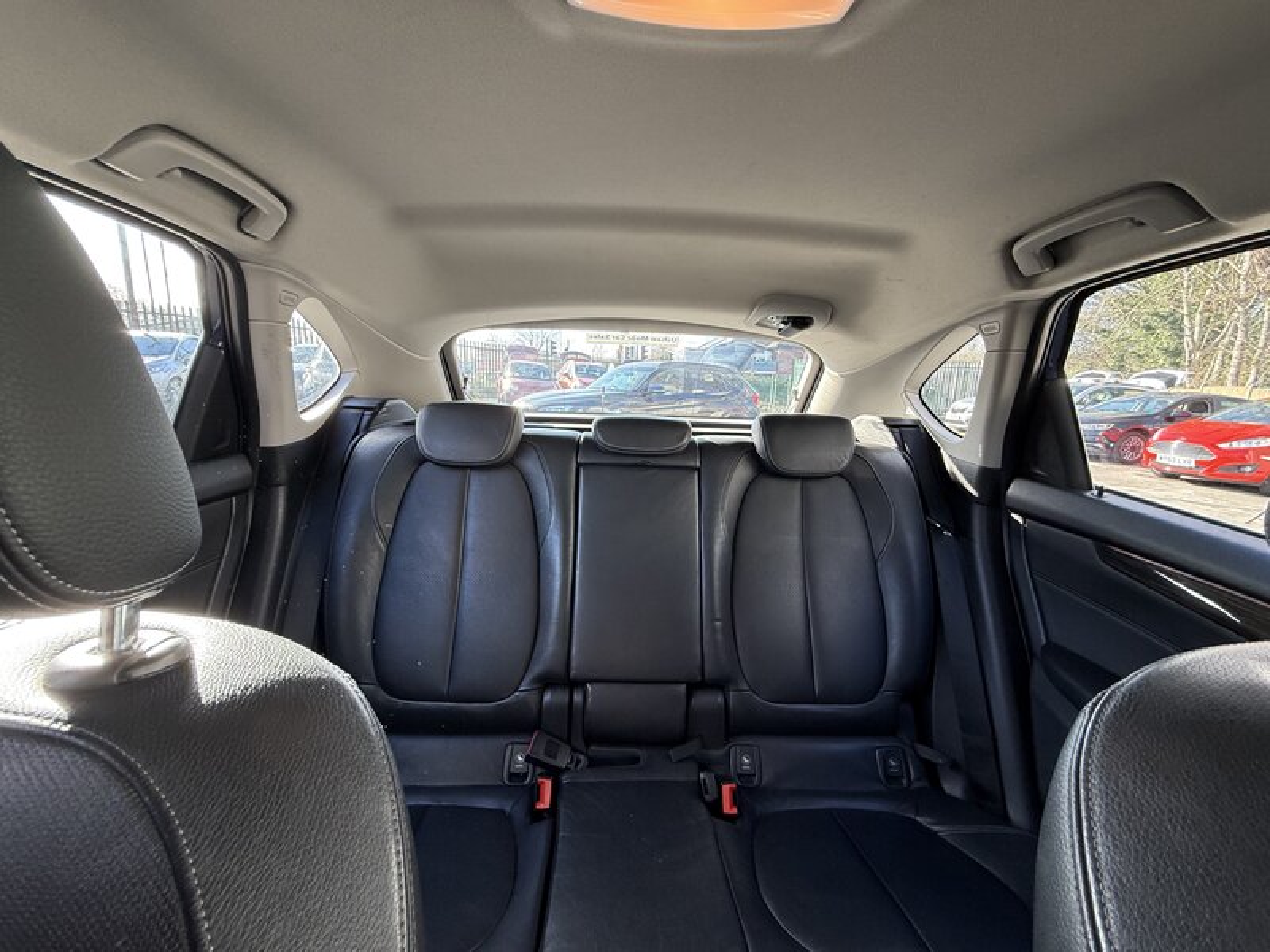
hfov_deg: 102.1
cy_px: 476
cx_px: 635
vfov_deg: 85.7
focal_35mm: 14
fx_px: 514
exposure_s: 1/99
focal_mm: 2.22
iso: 100
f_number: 2.2
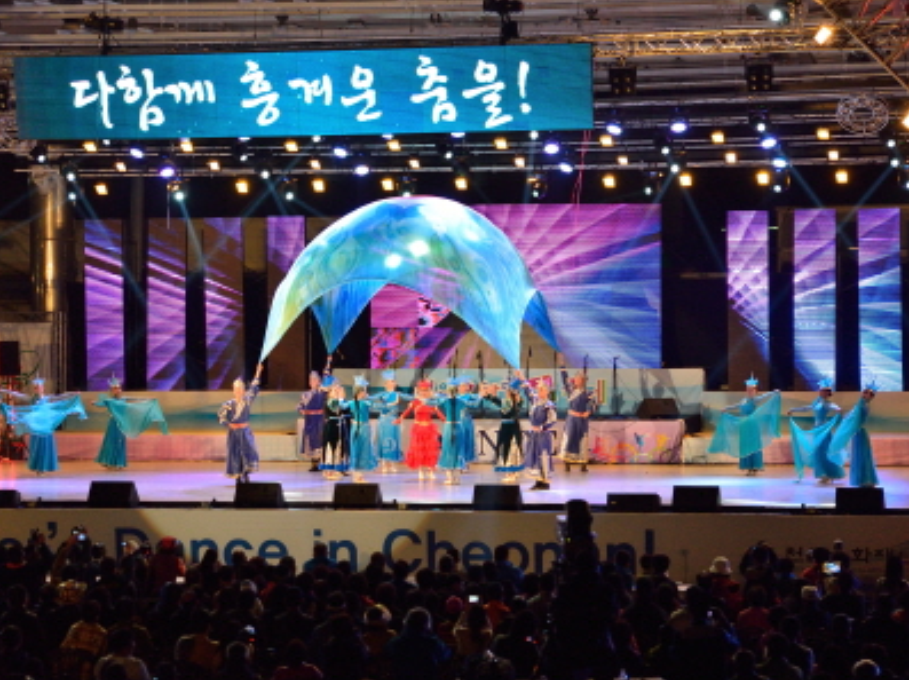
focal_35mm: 120
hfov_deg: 16.4
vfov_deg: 12.3
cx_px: 408
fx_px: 3148
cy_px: 341
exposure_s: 1/500
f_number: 4
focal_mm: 110
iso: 2800
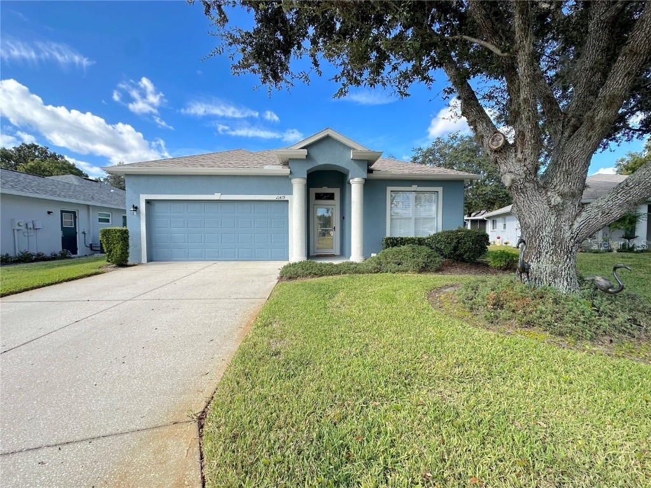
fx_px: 263
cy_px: 244
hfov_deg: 102.1
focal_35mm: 14
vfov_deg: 85.7
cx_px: 326
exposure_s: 1/882
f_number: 2.2
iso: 40
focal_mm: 2.22
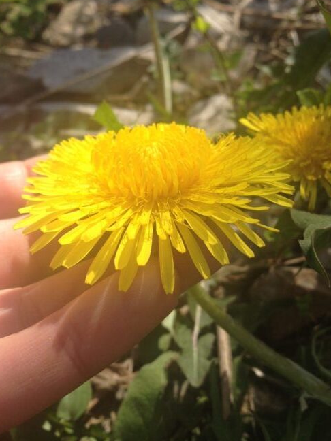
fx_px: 459
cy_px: 217
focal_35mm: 36
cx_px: 162
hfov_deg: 39.7
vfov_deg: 51.4
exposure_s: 1/708
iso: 50
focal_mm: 4.28
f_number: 2.4
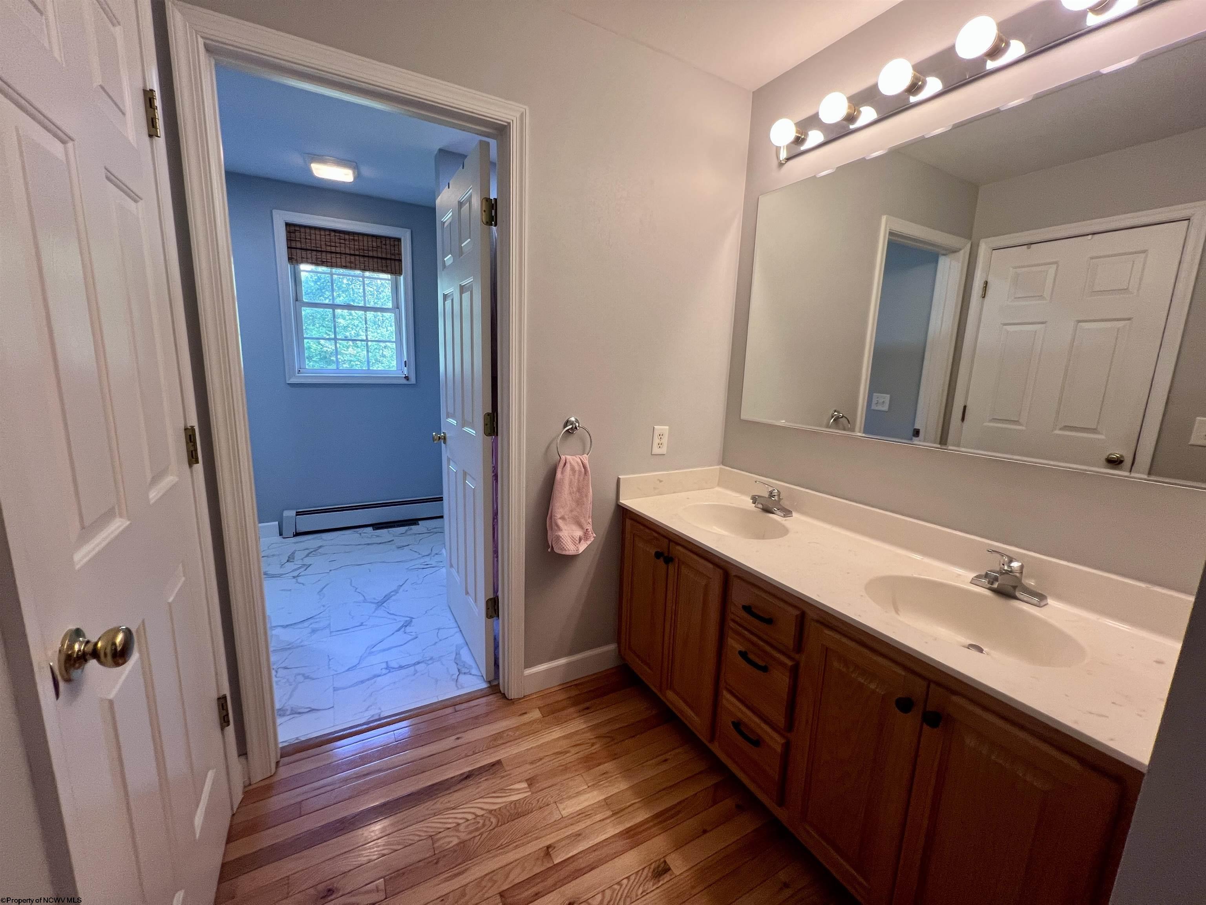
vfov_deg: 89.9
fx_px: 453
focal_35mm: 13
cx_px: 603
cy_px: 452
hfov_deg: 106.2
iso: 125
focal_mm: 1.57
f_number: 1.8
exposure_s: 1/120
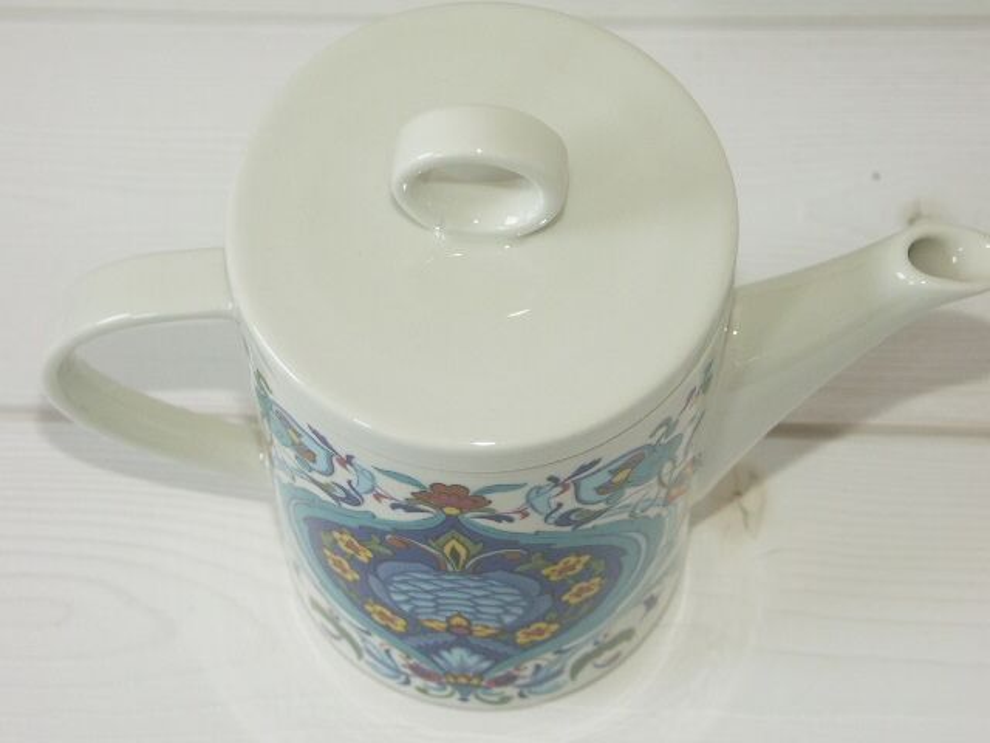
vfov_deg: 16.8
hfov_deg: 22.3
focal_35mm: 88
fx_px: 2517
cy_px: 372
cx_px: 495
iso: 100
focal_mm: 21.94
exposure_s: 1/80
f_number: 4.5
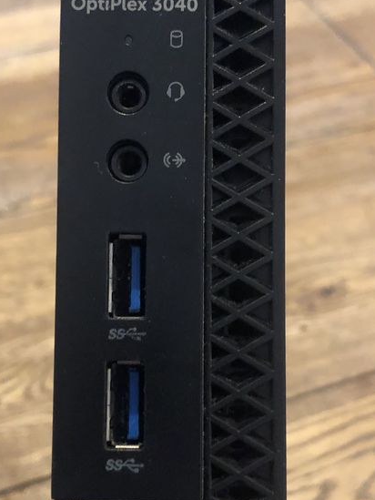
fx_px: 736
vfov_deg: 37.5
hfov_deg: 28.5
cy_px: 274
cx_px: 161
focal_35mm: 51
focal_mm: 3.99
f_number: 1.8
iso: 125
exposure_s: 1/4
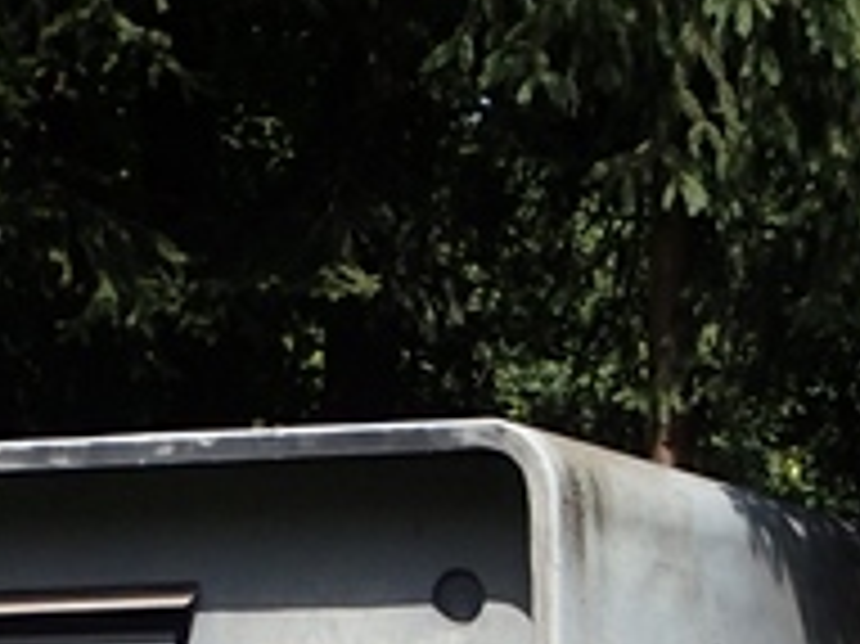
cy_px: 1009
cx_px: 1414
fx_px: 3997
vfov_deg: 8.9
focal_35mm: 161
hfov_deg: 11.6
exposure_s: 1/800
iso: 100
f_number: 3.2
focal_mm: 5.5
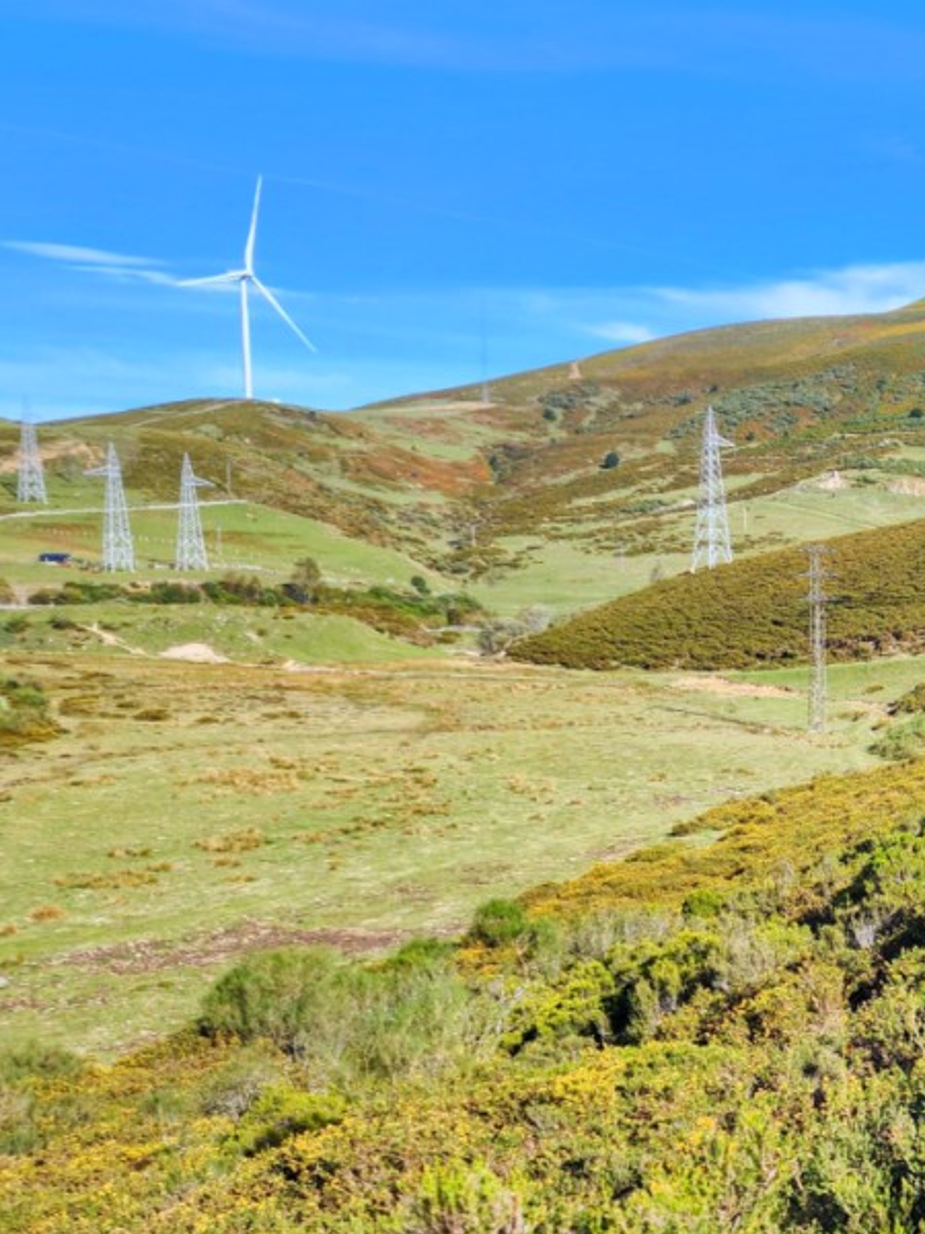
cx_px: 1184
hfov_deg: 26.9
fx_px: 1639
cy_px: 786
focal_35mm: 46
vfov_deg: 40.9
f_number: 1.8
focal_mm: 6.4
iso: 12
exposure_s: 1/582
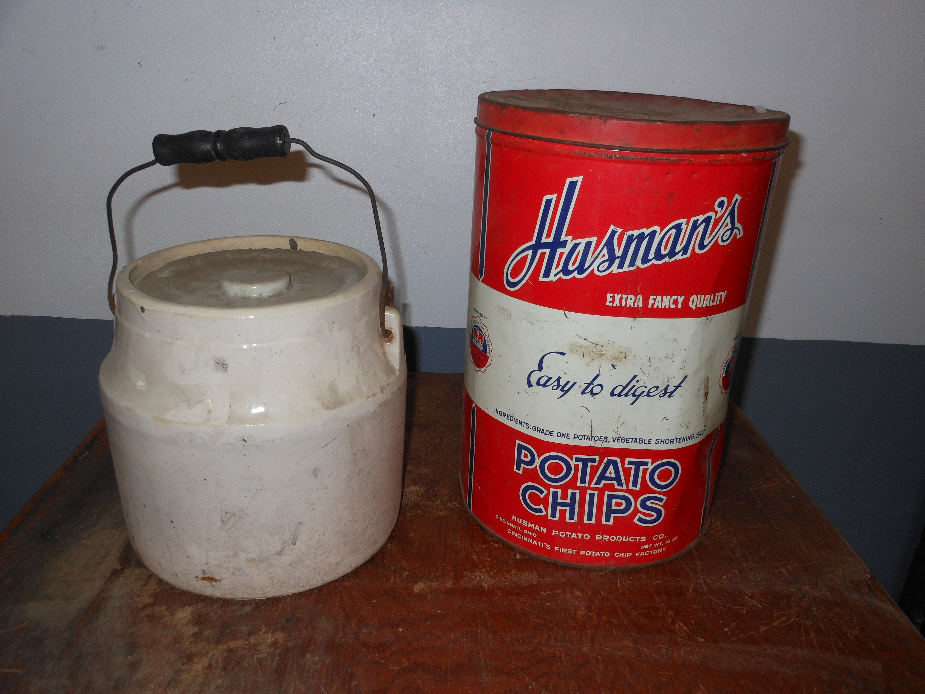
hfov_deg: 63.4
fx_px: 748
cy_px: 347
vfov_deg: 49.7
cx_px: 462
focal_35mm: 28
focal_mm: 5
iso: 80
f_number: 3.7
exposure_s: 1/25
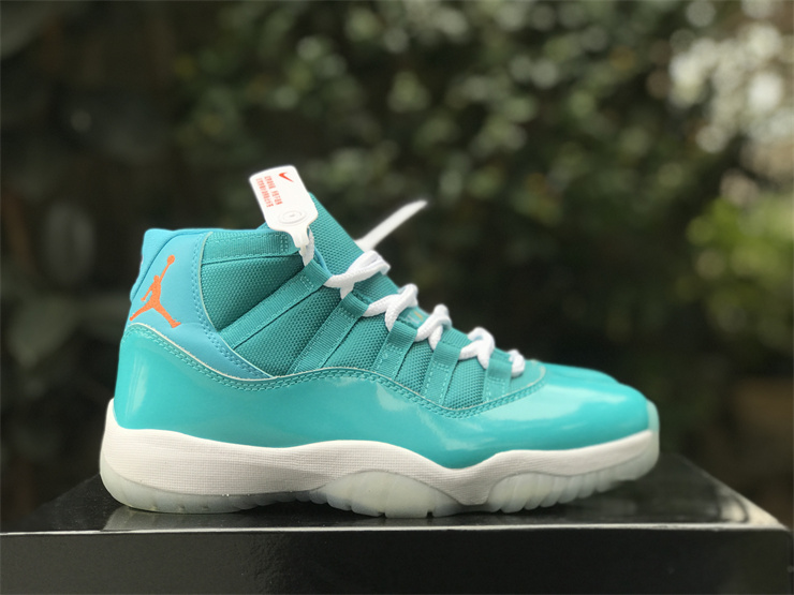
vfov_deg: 25.7
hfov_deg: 33.8
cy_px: 298
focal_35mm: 57
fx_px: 1307
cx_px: 397
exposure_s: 1/100
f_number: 2.8
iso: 32
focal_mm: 6.6
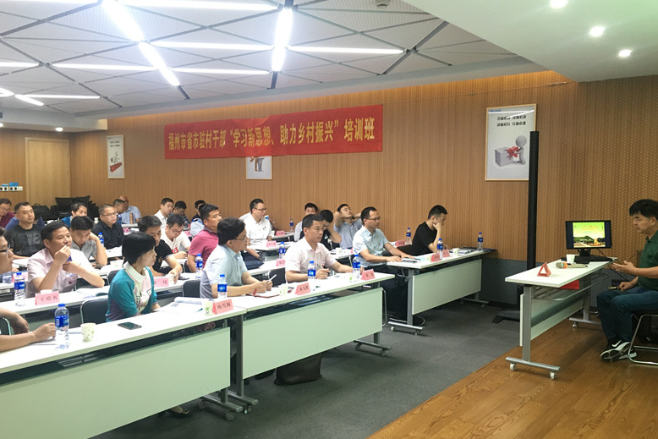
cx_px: 328
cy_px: 222
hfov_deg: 60.3
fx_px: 567
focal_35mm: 31
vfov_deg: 42.3
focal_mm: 4.15
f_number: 2.2
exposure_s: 1/33
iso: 125
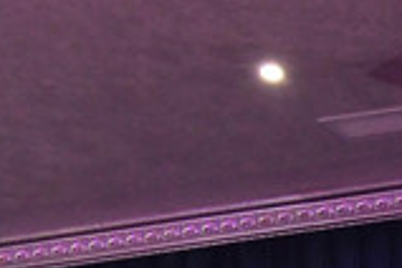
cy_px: 824
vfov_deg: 5.4
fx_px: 2691
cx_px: 1224
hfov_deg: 7.5
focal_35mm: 241
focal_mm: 32
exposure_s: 1/125
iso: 1250
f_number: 7.1
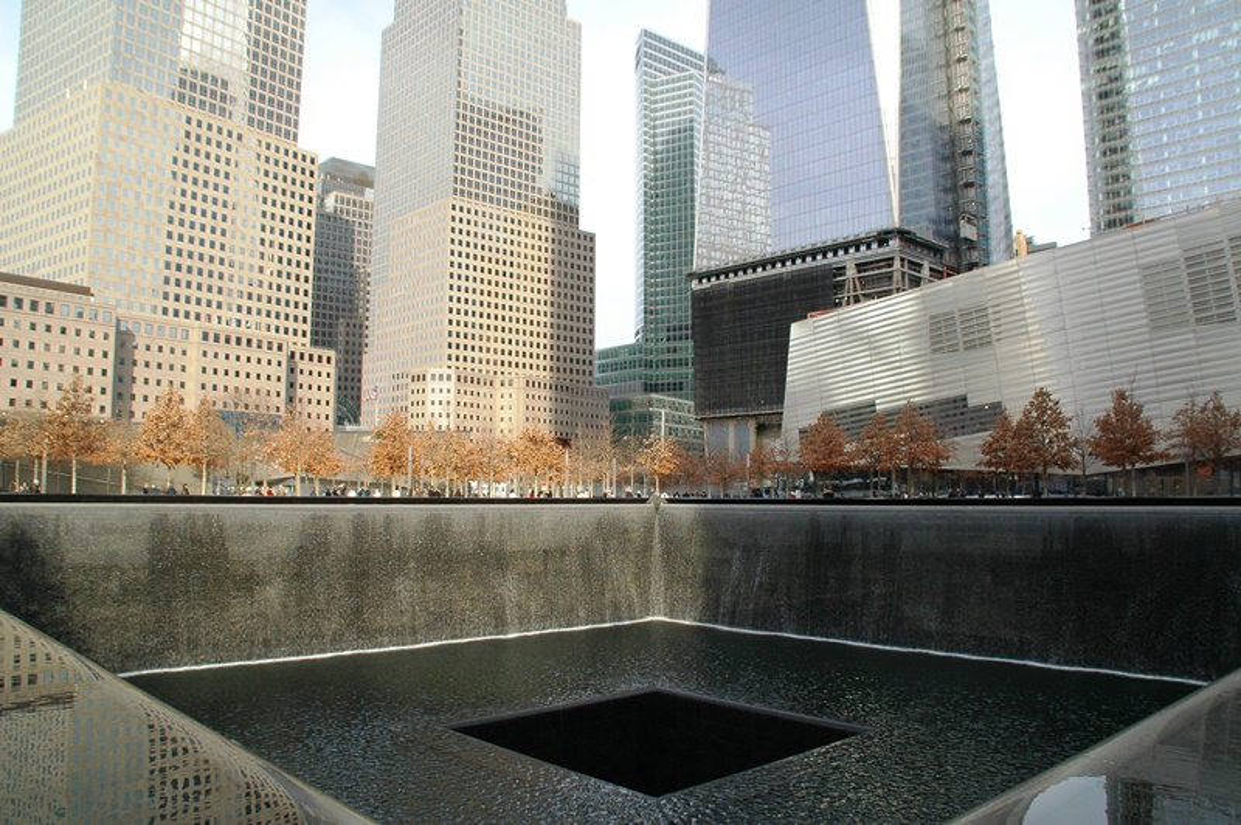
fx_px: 930
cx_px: 620
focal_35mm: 27
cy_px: 412
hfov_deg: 67.4
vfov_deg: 47.9
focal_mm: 18
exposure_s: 1/160
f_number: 10
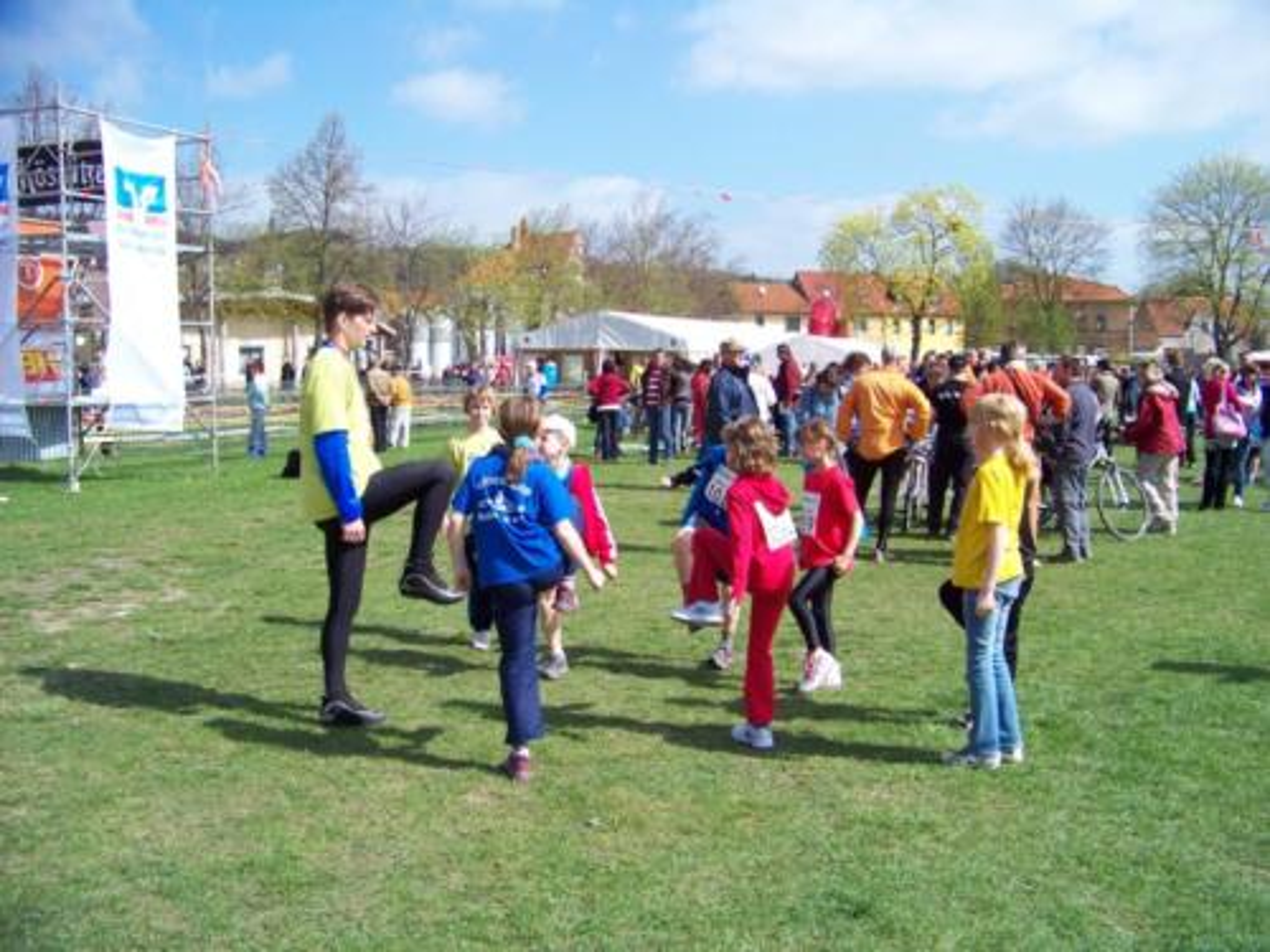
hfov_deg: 51.4
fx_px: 1321
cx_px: 635
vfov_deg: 39.7
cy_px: 476
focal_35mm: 36
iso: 64
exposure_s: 1/640
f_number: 2.8
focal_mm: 5.85
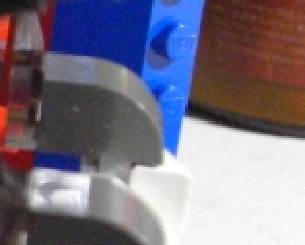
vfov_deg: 7.8
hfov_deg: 9.1
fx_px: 1791
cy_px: 189
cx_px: -326
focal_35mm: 198
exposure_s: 1/50
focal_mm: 7.6
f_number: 3
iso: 800
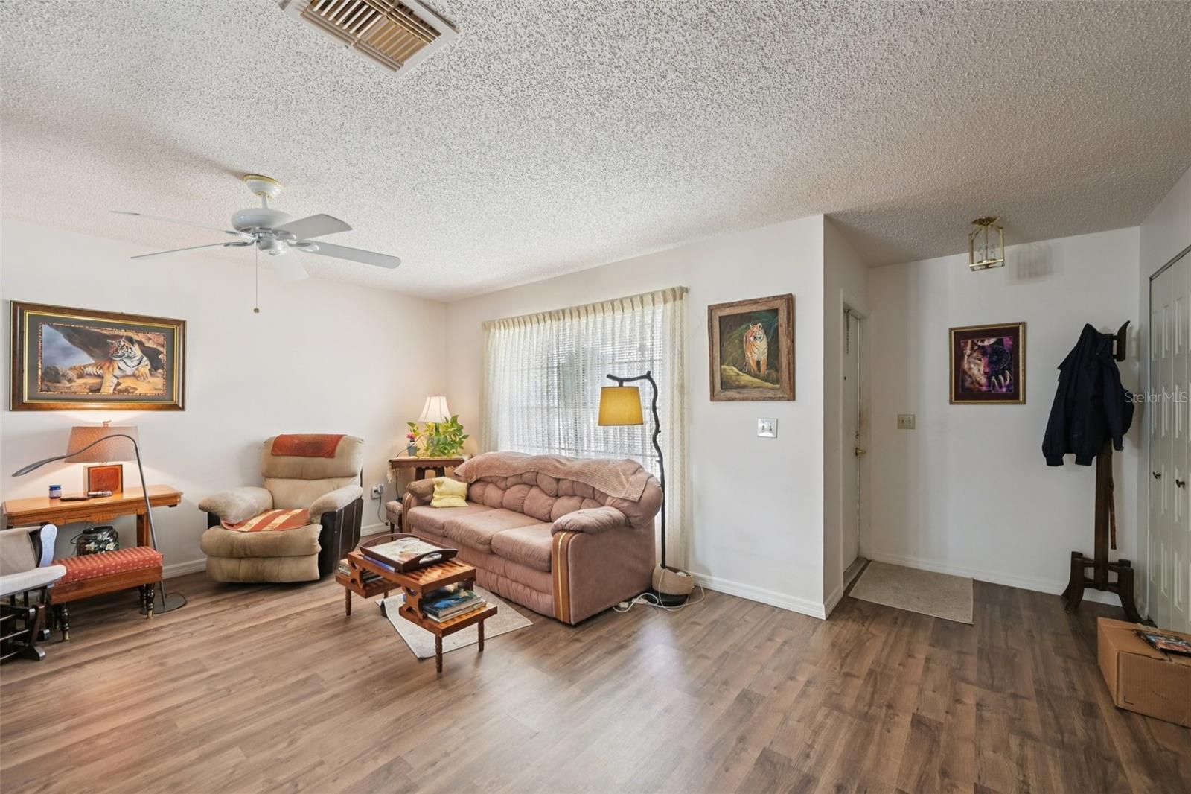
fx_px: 463
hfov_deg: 104.3
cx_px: 596
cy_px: 397
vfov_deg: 81.2
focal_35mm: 14
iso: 400
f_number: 8
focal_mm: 14
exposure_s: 1/25
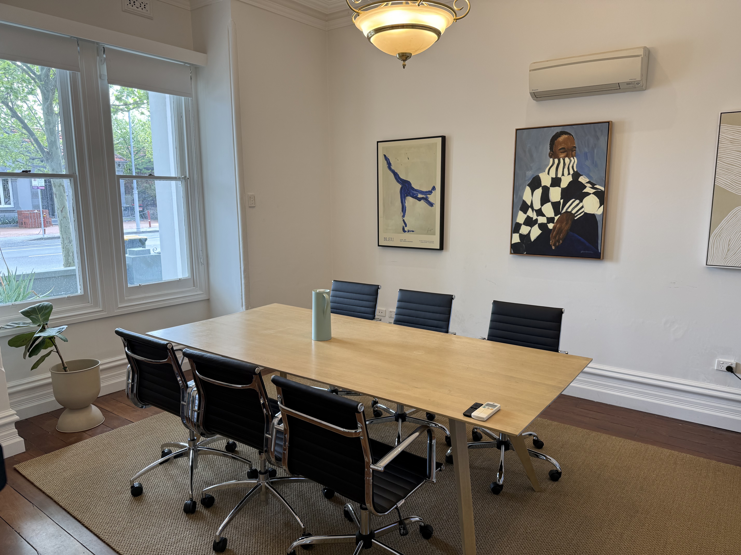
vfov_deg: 56.8
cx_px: 370
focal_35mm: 24
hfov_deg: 71.6
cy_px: 278
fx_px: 514
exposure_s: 1/100
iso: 64
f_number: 1.78
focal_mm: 6.76
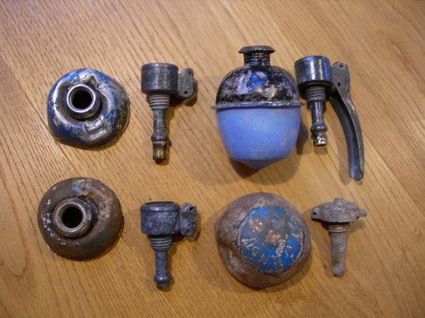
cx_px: 212
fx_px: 467
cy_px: 159
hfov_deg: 49.0
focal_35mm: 38
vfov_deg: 37.7
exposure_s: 1/4
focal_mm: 7.8
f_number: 2.8
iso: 50
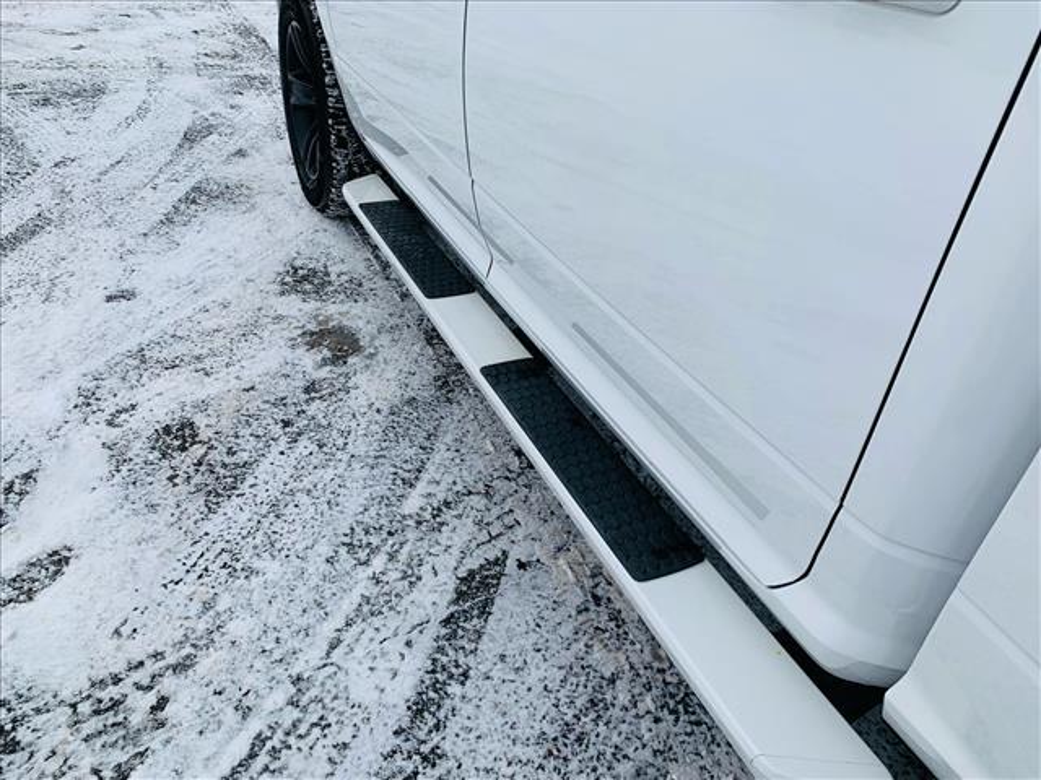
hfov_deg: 67.3
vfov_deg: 53.1
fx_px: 782
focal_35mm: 26
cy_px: 390
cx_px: 520
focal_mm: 4.25
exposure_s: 1/2033
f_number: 1.8
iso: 25
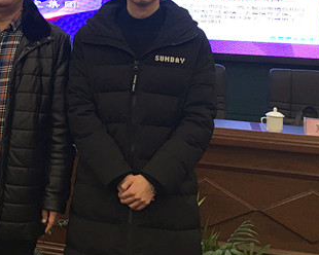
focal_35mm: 73
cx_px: 11
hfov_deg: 25.0
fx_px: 689
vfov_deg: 20.3
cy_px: -2
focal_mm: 4.15
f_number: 2.2
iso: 32
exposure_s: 1/17
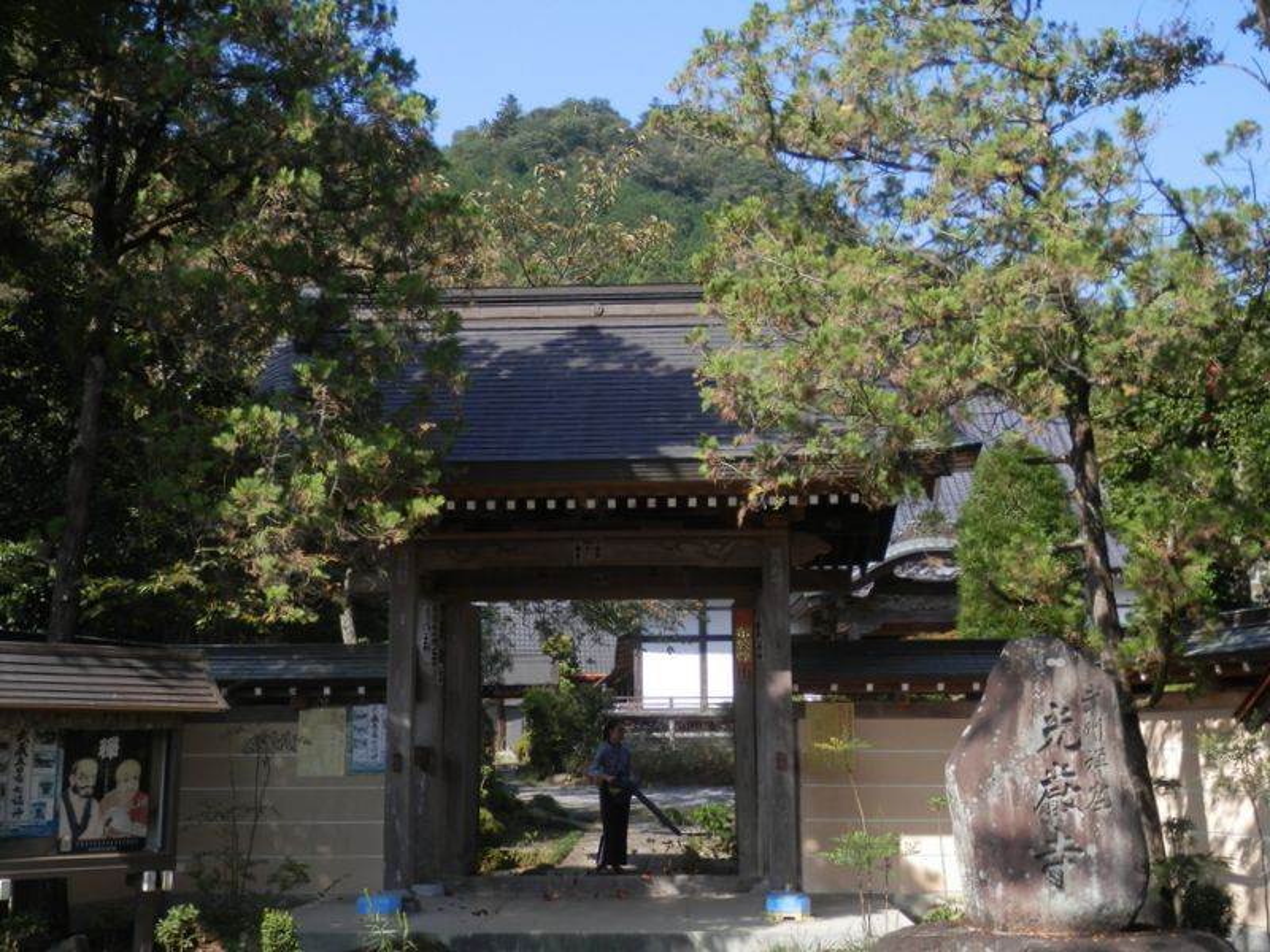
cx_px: 635
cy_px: 476
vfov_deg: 36.0
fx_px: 1468
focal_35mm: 40
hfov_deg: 46.8
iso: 80
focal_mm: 7.3
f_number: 3.7
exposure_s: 1/320
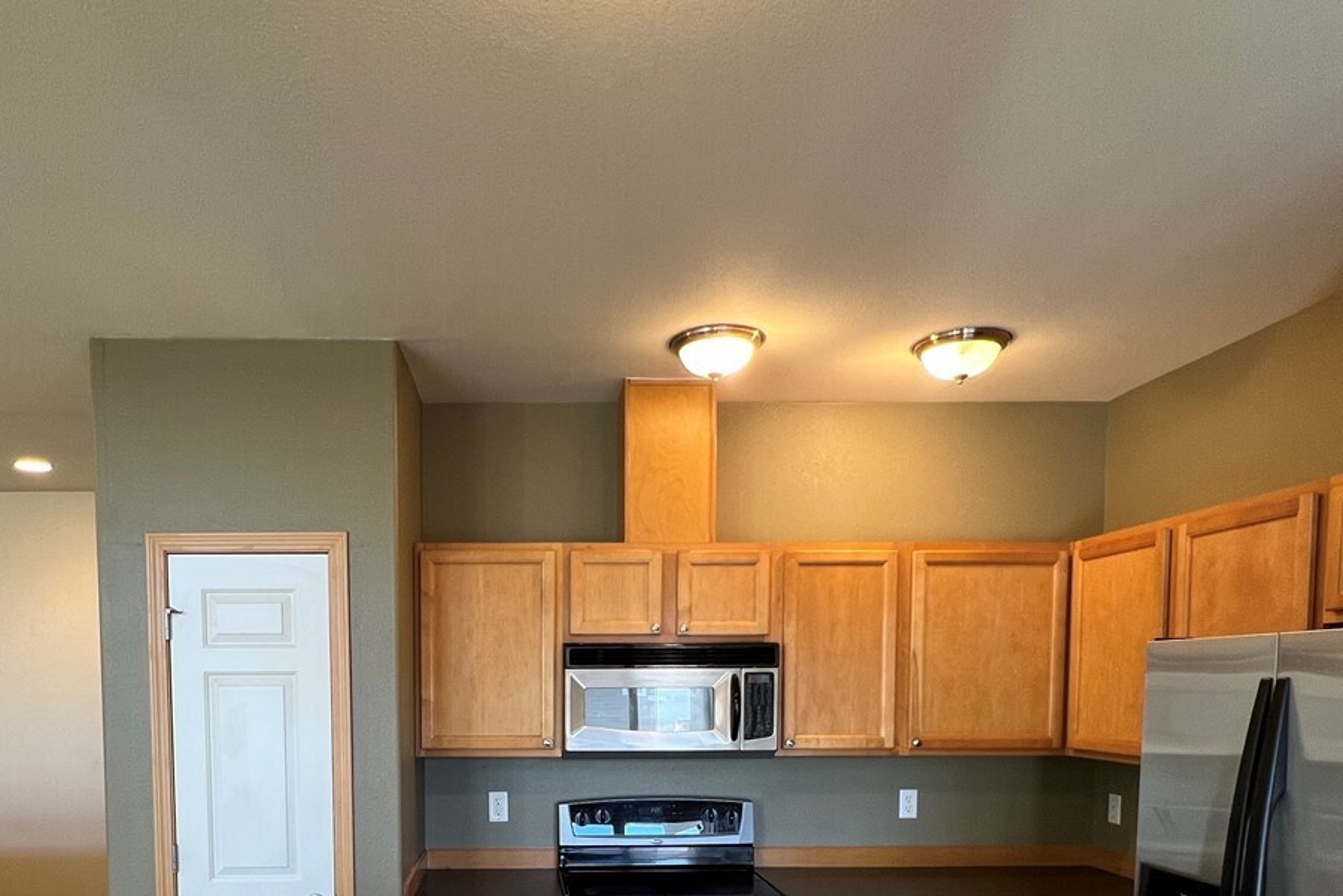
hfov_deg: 72.9
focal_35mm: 24
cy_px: 748
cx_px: 531
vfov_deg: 49.2
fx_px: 895
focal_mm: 1.57
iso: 125
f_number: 1.8
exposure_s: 1/60
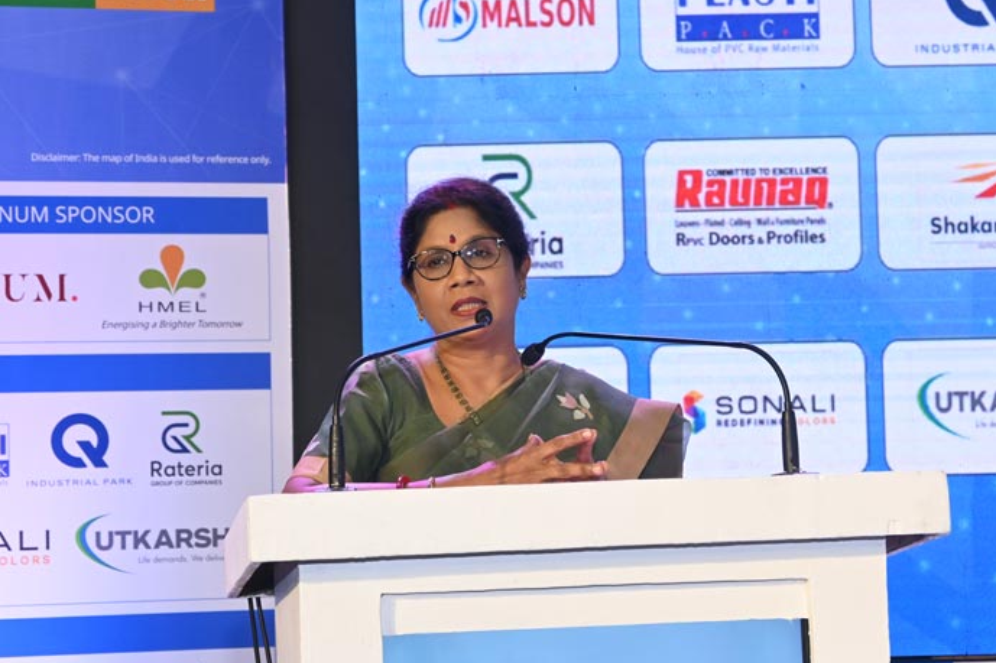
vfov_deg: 14.0
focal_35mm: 98
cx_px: 499
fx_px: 2711
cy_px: 315
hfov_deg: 20.8
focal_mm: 50
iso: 800
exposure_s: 1/100
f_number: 6.3
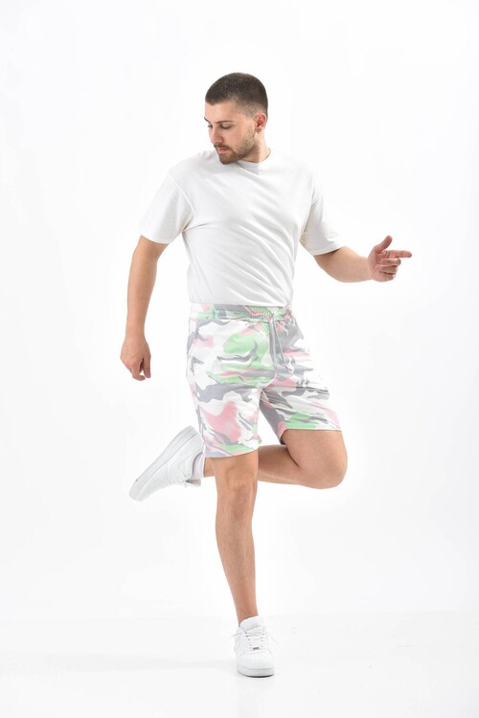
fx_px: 1397
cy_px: 359
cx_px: 240
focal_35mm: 70
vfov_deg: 28.8
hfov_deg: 19.5
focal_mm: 70
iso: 100
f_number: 7.1
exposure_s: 1/160
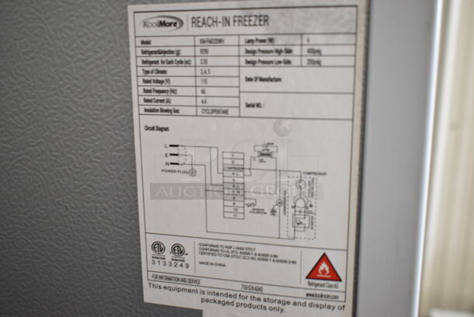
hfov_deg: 51.2
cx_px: 237
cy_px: 158
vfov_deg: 35.6
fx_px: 494
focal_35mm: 38
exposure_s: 1/40
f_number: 4
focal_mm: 25
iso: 1000
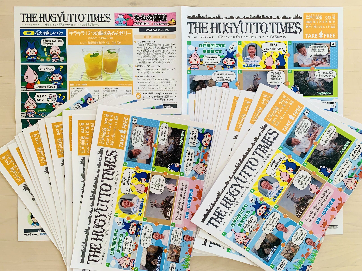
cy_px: 136
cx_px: 181
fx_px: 272
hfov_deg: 67.3
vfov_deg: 53.1
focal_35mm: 26
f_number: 1.8
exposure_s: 1/63
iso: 100
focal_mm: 4.25
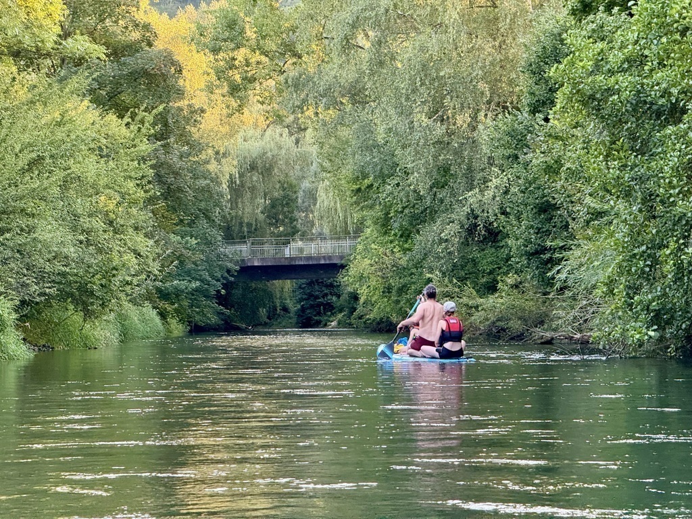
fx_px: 2399
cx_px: 346
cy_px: 260
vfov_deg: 12.3
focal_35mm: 120
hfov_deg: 16.4
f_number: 2.8
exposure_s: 1/76
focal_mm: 15.66
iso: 200
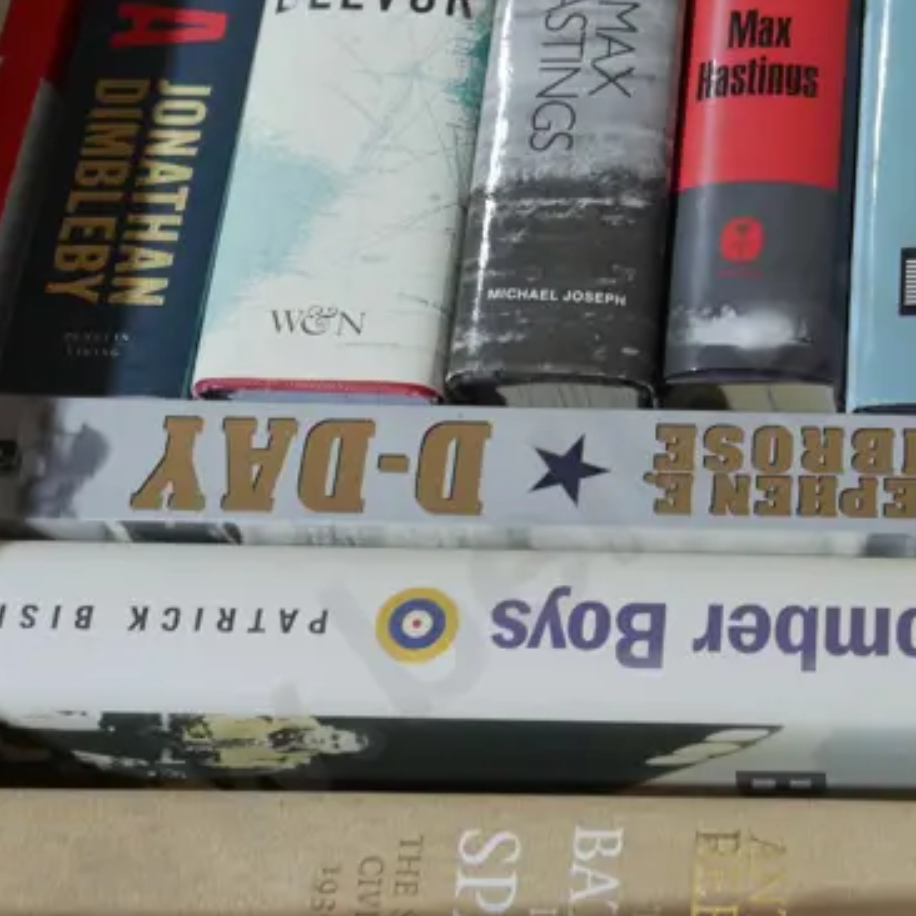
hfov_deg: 18.0
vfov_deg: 18.4
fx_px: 2814
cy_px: 269
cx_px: 926
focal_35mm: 94
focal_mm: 19
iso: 500
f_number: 4.1
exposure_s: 1/60
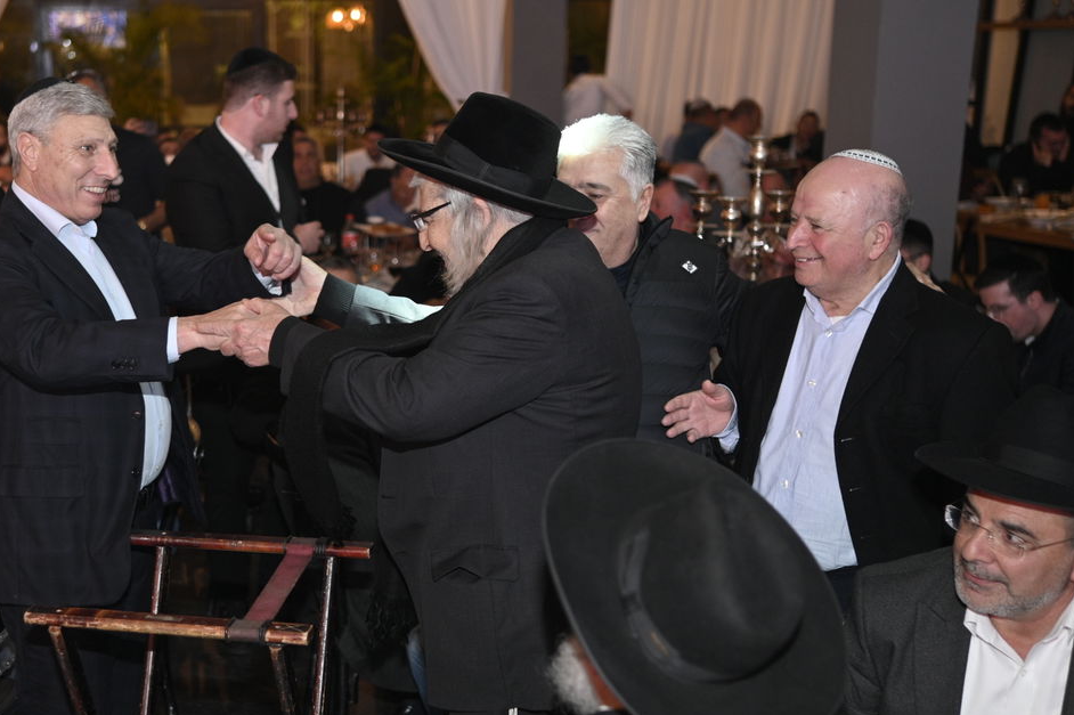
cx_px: 336
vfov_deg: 25.9
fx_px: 1550
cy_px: 422
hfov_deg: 37.7
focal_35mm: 52
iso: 500
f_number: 2
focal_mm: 35
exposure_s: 1/200
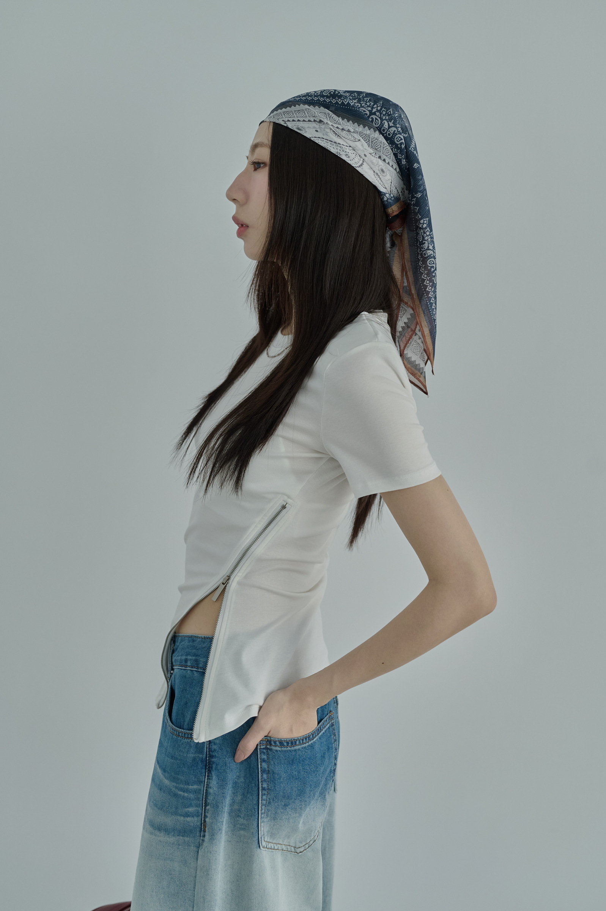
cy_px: 456
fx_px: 1264
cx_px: 303
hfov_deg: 27.0
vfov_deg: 39.6
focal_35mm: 50
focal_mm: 50
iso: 800
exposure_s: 1/125
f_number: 3.5
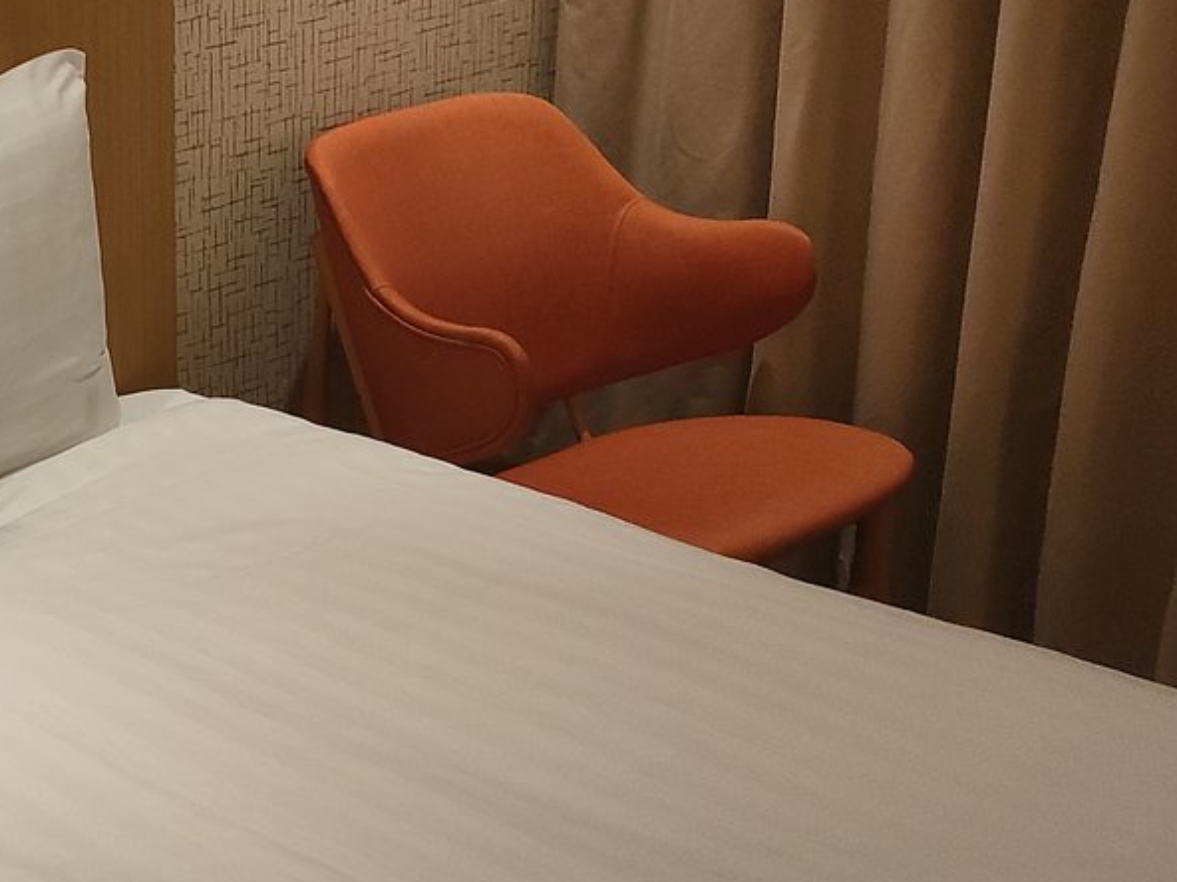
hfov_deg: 25.2
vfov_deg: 21.0
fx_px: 2380
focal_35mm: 70
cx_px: -205
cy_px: 387
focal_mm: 4.73
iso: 875
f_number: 1.7
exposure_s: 1/50
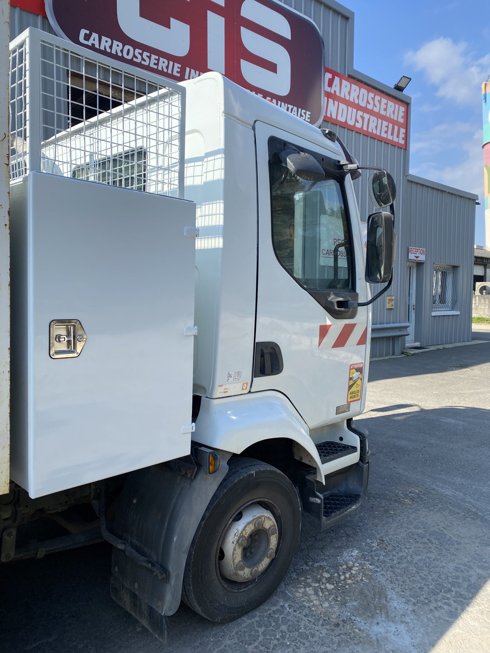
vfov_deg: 67.3
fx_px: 491
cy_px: 326
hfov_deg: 53.1
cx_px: 245
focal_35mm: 26
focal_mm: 4.25
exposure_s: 1/1429
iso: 32
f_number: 1.8
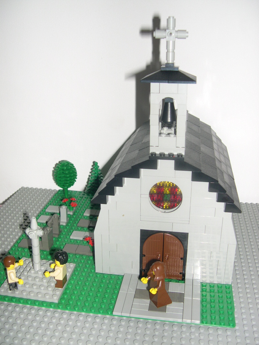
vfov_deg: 49.0
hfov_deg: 37.7
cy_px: 172
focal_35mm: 38
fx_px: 379
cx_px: 130
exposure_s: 1/60
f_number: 2.8
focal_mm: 8
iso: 100
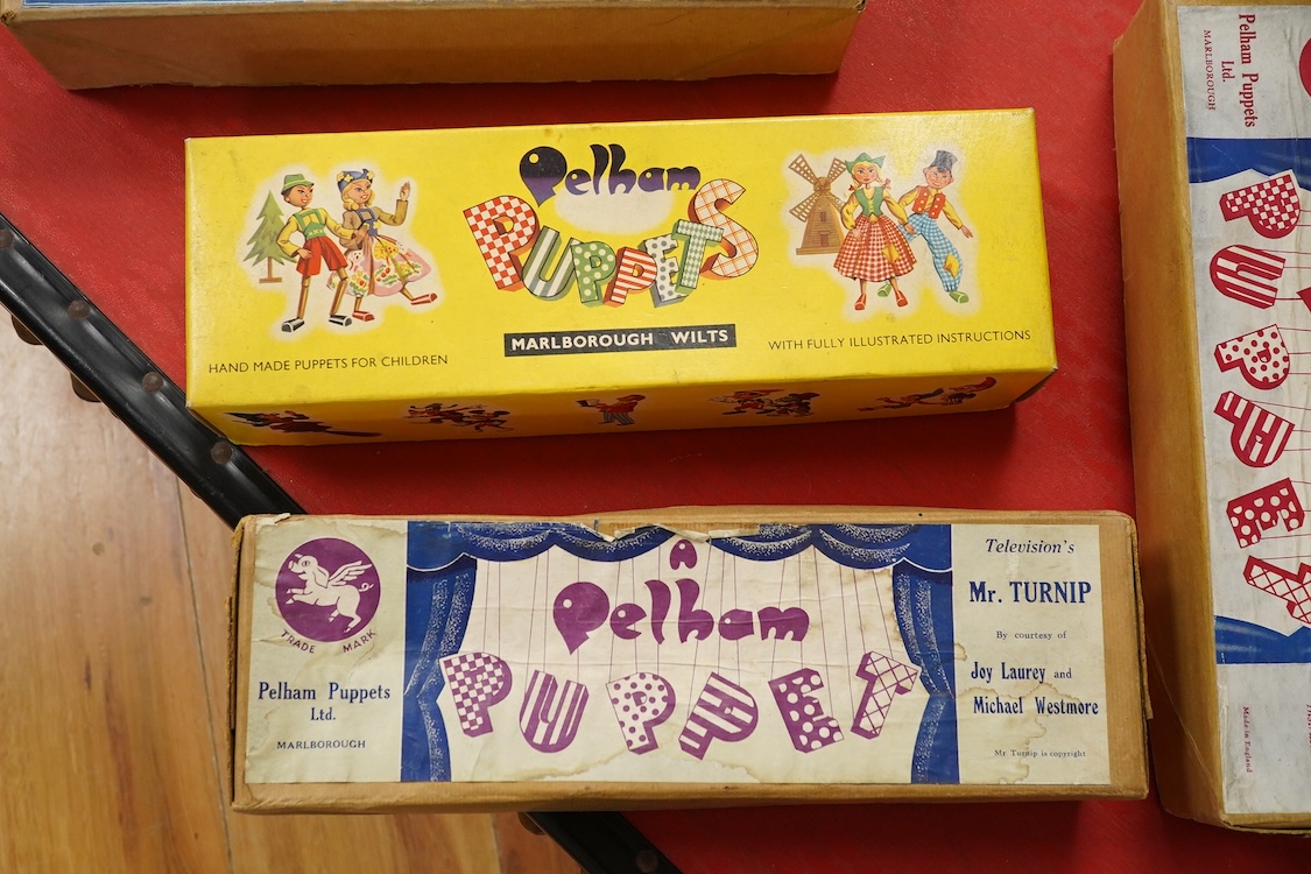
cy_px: 437
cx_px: 656
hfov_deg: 43.6
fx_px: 1639
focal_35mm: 45
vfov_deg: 29.9
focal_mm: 30
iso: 2000
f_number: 9
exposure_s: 1/100
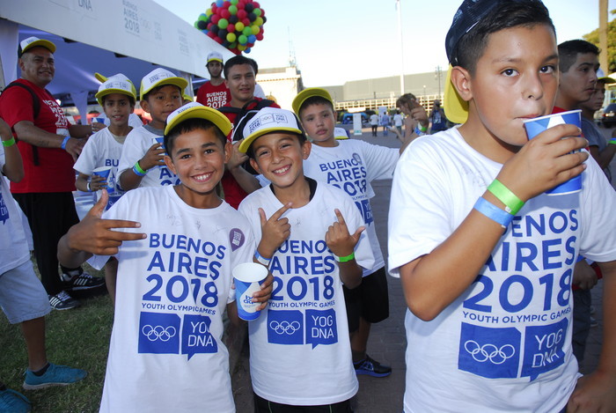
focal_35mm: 27
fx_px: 463
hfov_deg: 67.3
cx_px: 308
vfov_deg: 48.1
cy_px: 206
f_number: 4.5
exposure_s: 1/250
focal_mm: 18
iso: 200
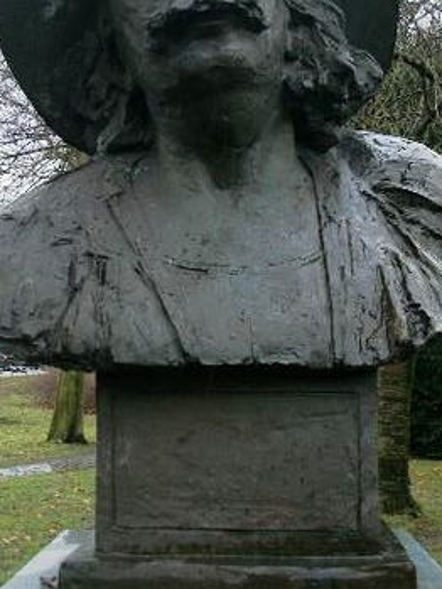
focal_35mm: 55
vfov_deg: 34.4
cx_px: 231
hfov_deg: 26.6
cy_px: 167
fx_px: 936
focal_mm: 5.7
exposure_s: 1/60
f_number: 2.9
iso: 80
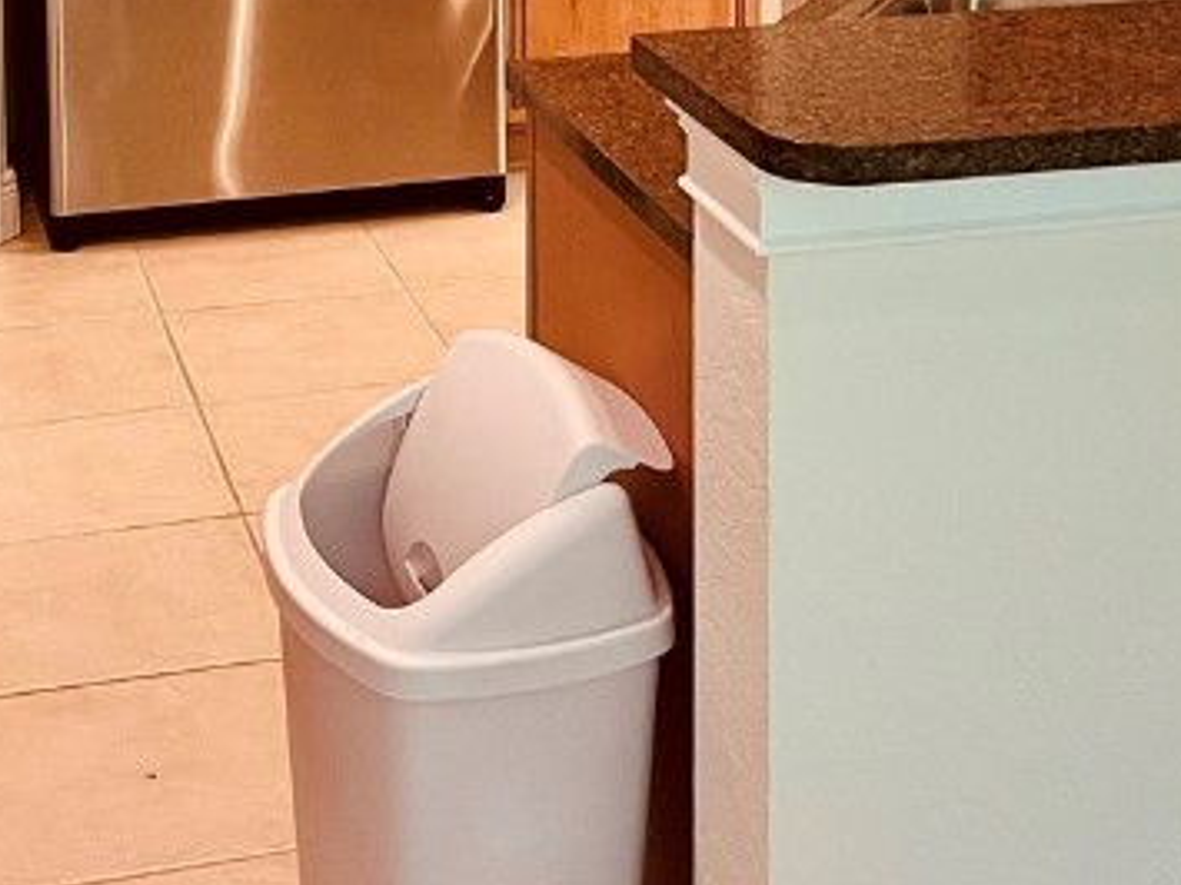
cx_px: 562
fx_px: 2558
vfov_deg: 18.0
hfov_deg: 26.0
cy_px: -336
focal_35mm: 75
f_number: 1.6
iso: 160
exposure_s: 1/60
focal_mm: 5.1
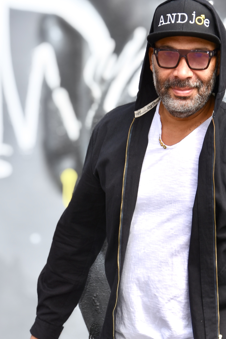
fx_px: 1761
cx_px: 170
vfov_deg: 11.0
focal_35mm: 187
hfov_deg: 7.3
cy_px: 254
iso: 100
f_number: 6.3
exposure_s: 1/250
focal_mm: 70
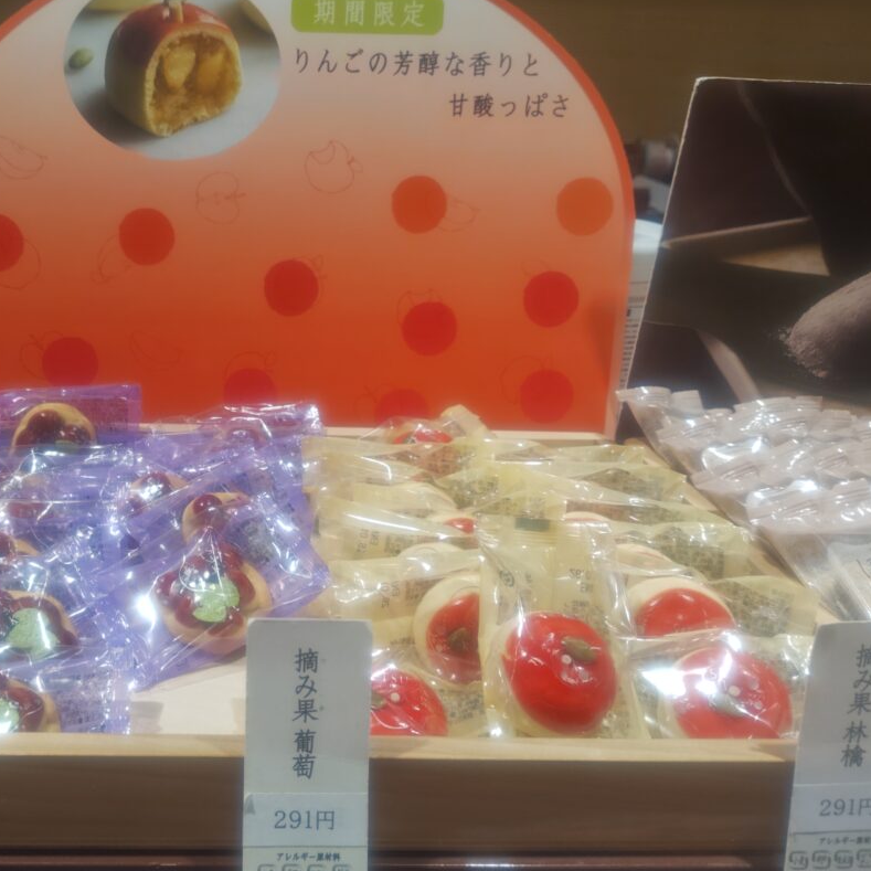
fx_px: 939
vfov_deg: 49.7
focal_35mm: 33
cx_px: 248
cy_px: 447
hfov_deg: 48.3
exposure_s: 1/100
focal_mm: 5.56
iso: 67
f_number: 1.9
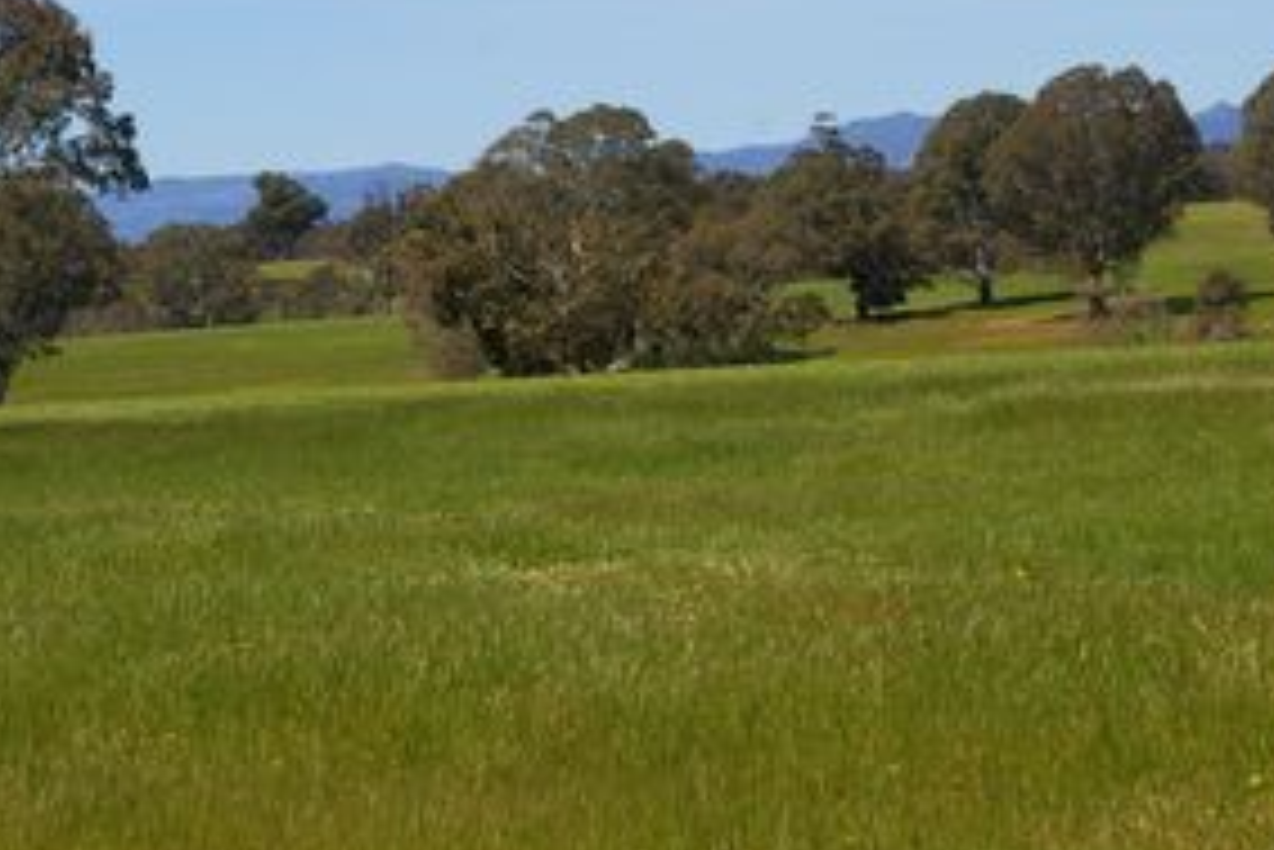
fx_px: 4844
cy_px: 281
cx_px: 527
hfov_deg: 15.0
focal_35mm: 137
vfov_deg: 10.0
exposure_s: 1/350
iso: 200
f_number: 9.5
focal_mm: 55
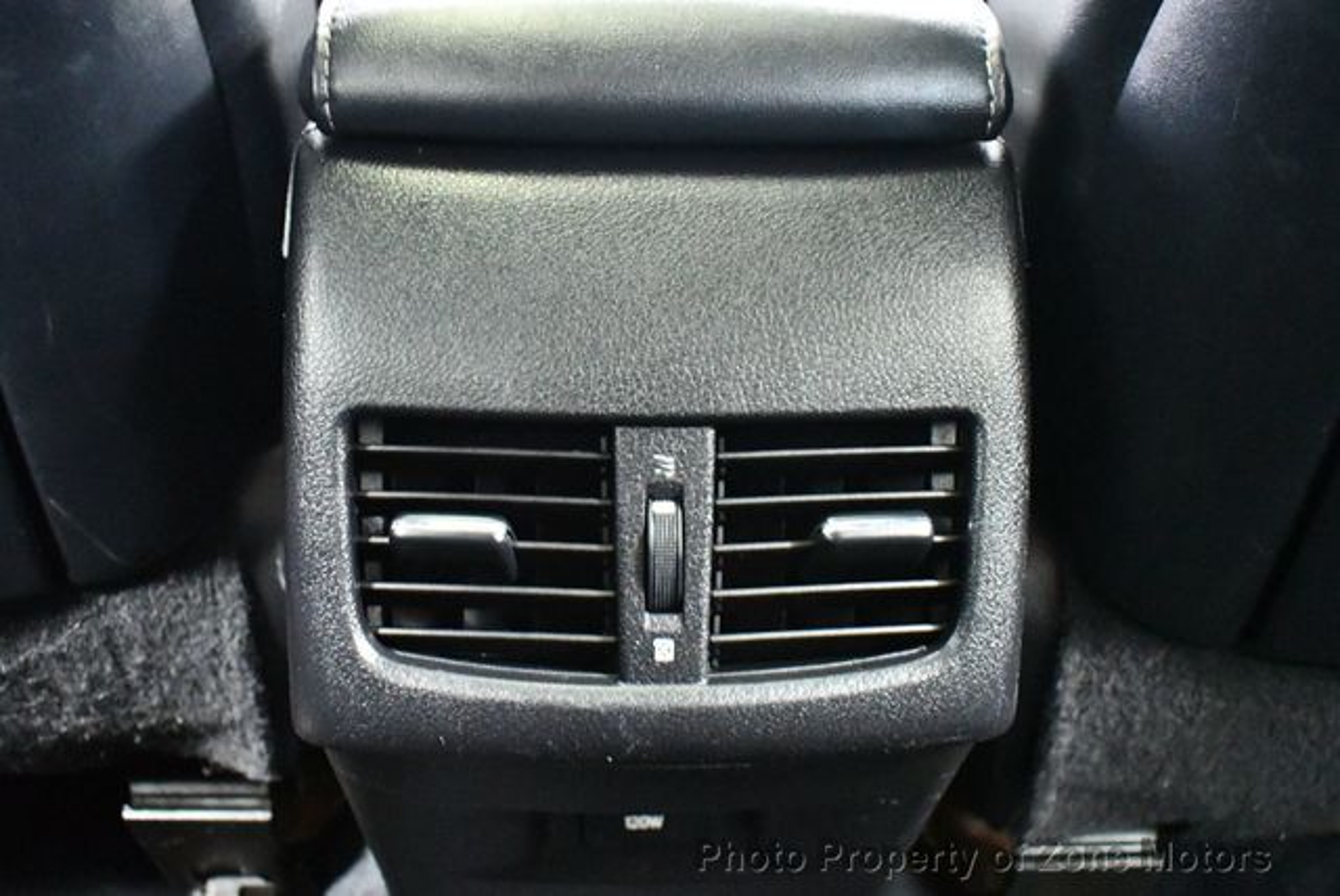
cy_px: 448
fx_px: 1341
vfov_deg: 36.9
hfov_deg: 53.1
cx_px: 670
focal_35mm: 36
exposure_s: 1/20
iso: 12800
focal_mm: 18
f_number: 3.5
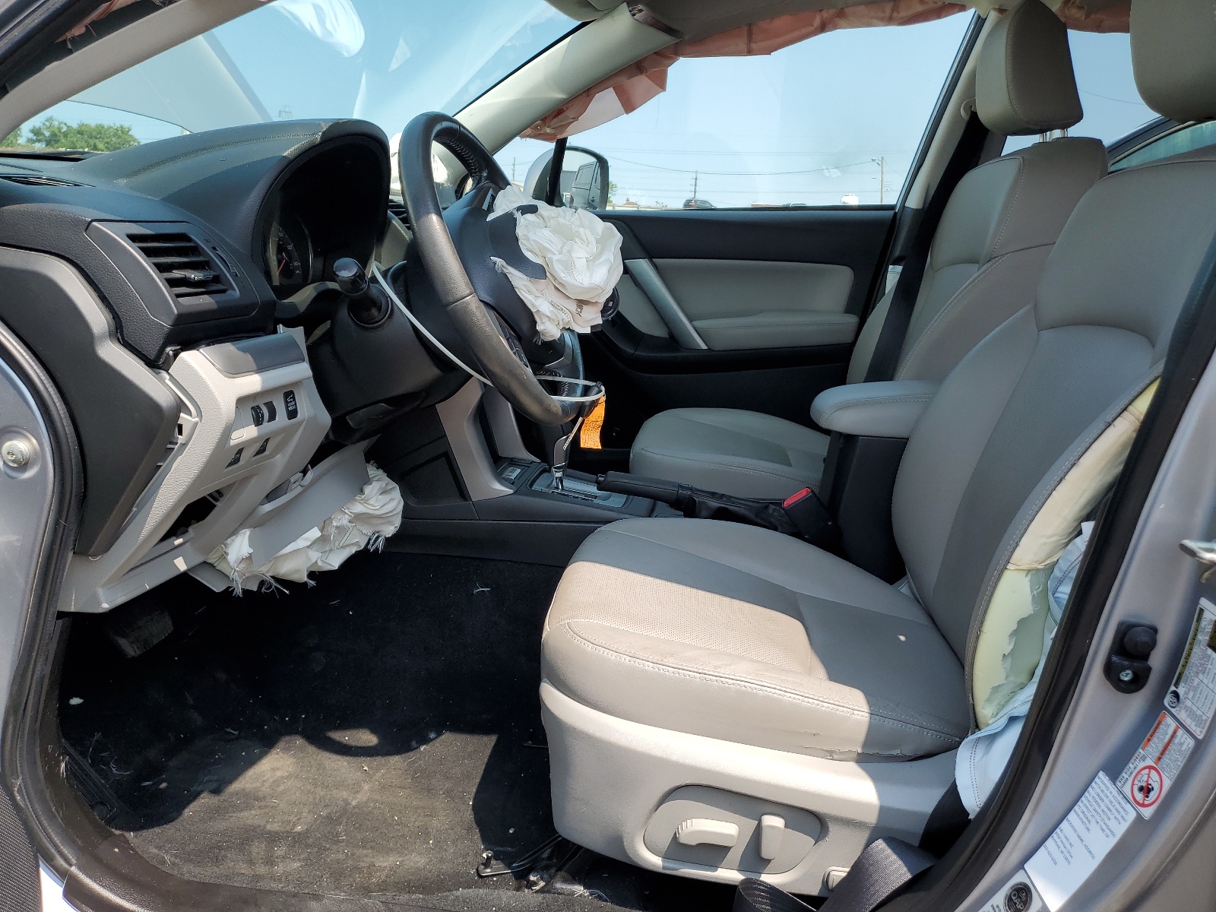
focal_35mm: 26
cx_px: 608
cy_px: 456
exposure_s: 1/1429
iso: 50
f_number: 1.5
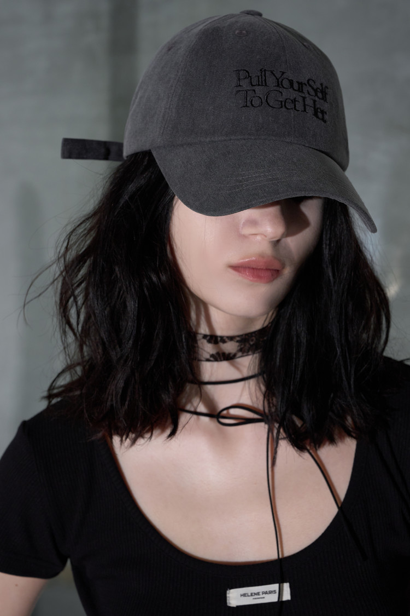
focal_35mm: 70
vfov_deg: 28.8
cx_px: 205
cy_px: 308
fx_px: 1196
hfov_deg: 19.5
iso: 125
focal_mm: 70
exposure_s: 1/125
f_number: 8
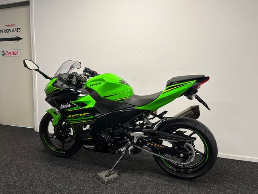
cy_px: 97
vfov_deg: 53.1
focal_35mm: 26
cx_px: 129
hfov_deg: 67.3
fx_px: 194
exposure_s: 1/100
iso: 125
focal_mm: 5.1
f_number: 1.6
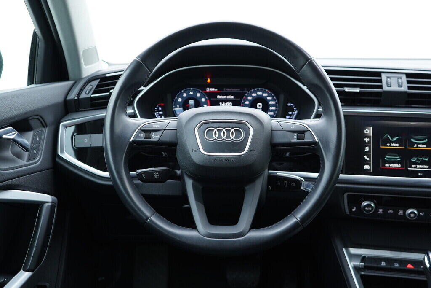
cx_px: 216
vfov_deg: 36.9
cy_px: 144
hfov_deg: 53.1
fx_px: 431
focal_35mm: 36
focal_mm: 24
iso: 320
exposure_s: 1/40
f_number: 2.8
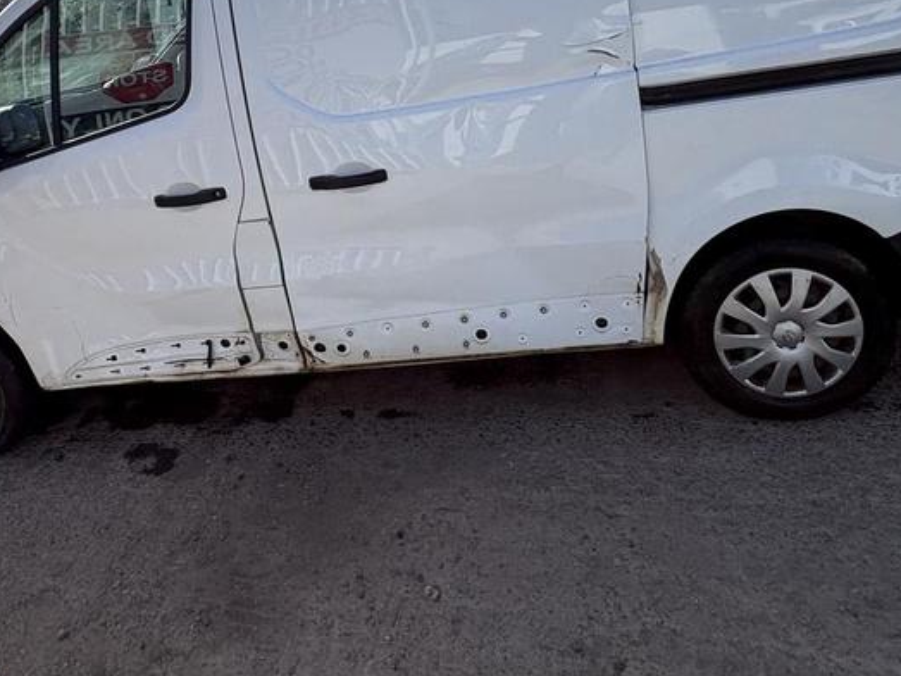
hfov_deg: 71.3
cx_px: 395
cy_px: 114
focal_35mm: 24
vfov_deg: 52.3
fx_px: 625
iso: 40
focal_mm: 2.22
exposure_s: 1/1506
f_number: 2.2
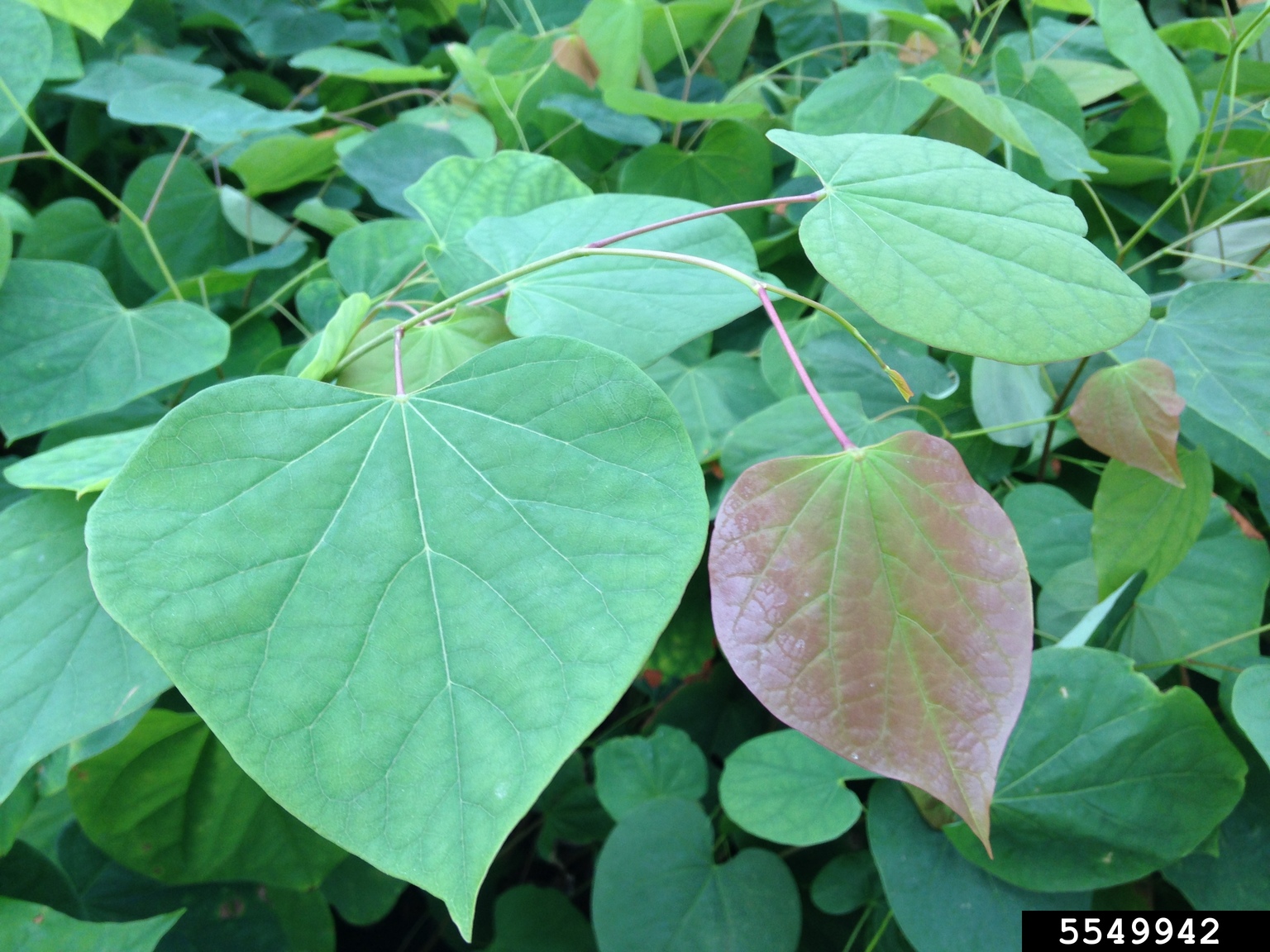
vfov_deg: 42.9
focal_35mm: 33
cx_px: 635
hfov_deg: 55.4
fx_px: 1211
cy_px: 476
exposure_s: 1/40
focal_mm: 4.12
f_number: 2.4
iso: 50
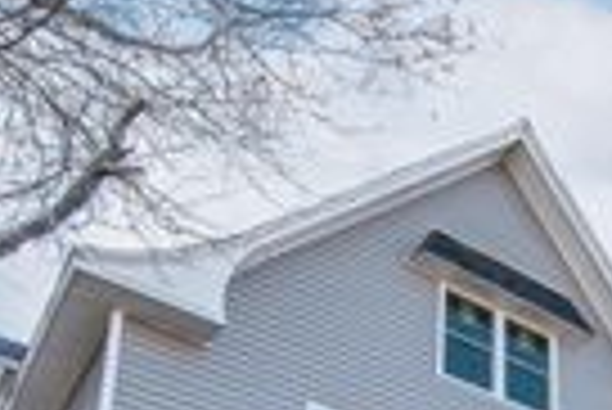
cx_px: 544
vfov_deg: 19.7
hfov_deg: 34.3
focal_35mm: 55
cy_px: 692
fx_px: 936
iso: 400
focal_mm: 15
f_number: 7.1
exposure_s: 1/250
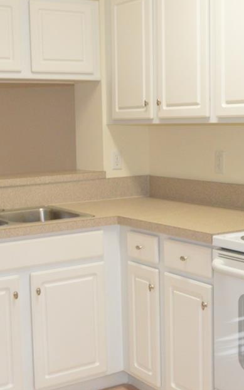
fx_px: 615
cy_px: 178
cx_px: 120
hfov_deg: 22.4
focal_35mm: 58
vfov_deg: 35.2
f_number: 25
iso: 3200
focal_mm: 23
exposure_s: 1/13
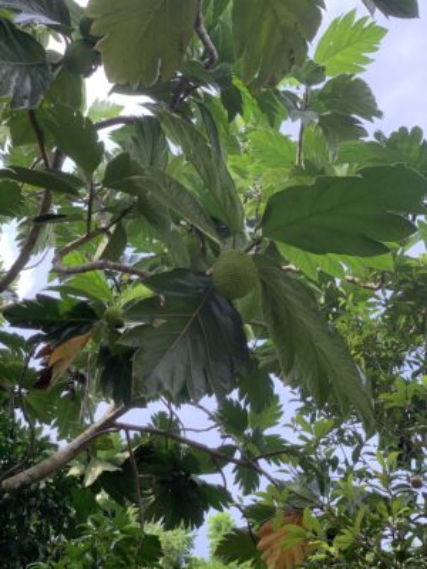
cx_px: 214
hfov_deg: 28.0
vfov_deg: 36.8
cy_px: 284
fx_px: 855
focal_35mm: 52
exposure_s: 1/177
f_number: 2.4
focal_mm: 6
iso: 16
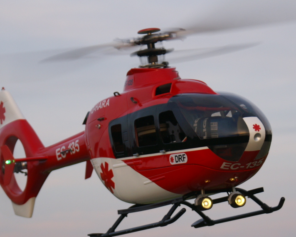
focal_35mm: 208
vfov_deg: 7.4
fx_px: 1823
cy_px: 147
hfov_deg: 9.3
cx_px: 215
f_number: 5.6
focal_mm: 70
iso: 250
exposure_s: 1/160
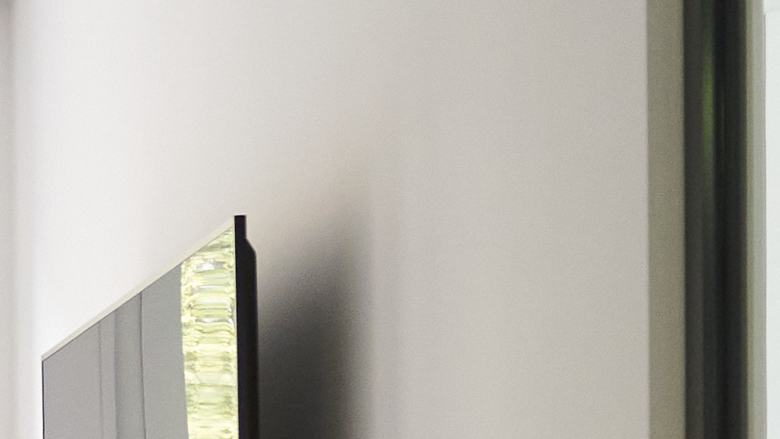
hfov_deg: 10.6
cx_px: -1562
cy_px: 622
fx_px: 2896
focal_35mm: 140
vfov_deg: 8.5
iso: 1600
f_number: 3.5
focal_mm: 17
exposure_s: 1/30
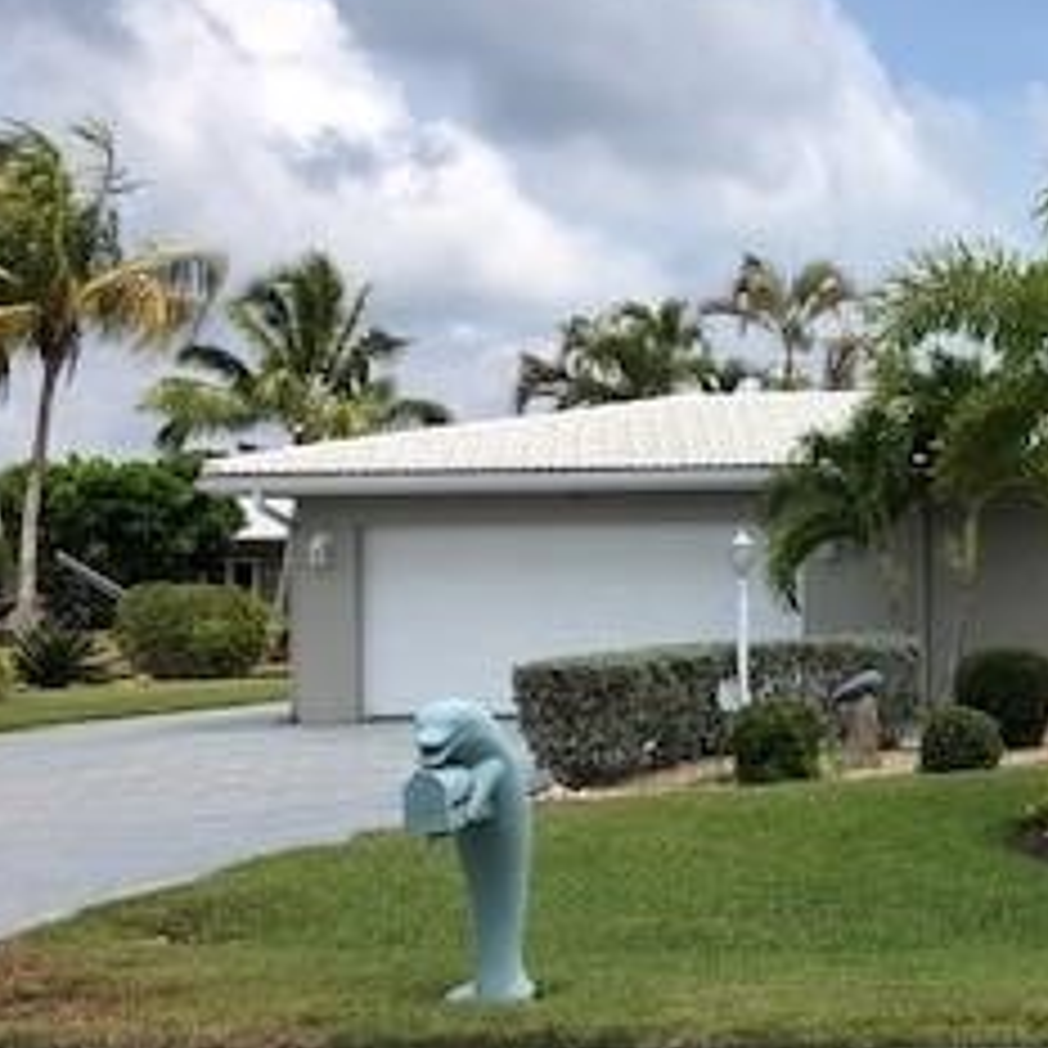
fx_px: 2329
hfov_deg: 22.3
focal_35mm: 68
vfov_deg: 25.4
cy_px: 549
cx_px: 1417
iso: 20
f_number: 1.8
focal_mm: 4
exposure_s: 1/3003
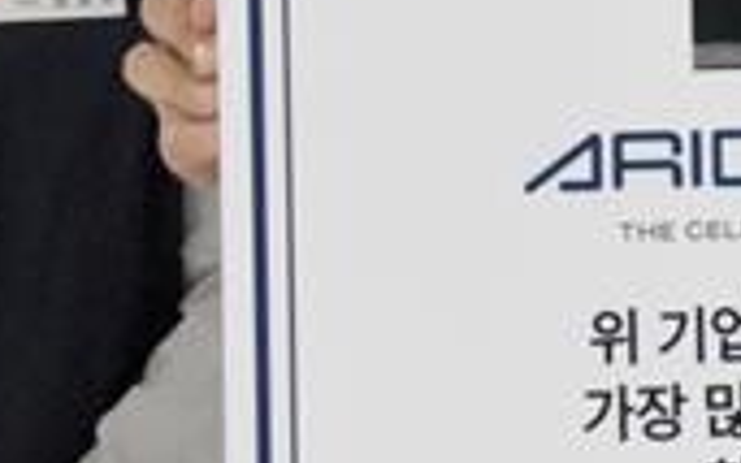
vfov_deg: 2.8
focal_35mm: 477
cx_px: 1946
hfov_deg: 4.3
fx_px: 9636
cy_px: -115
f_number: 6.3
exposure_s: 1/200
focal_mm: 52
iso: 2500
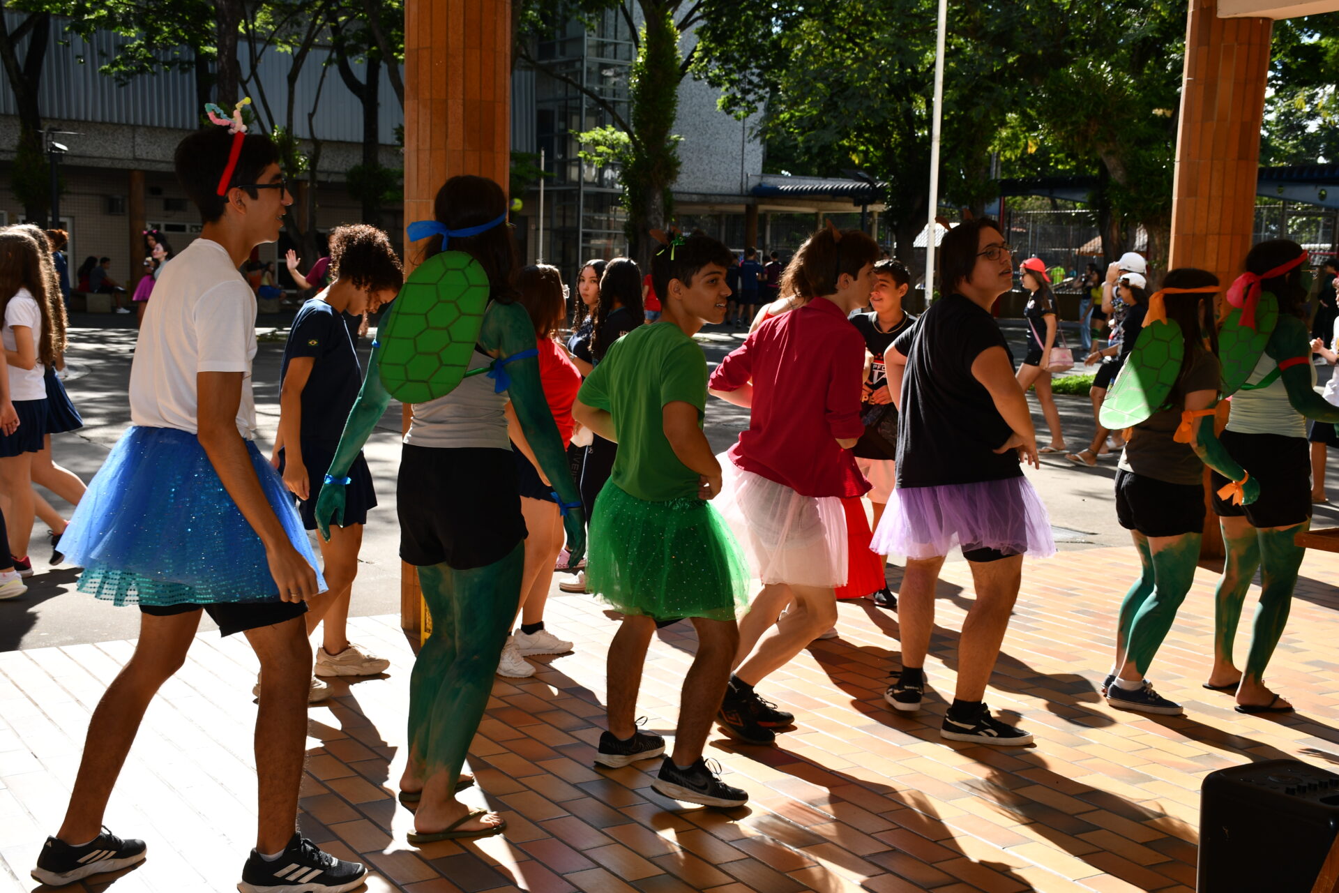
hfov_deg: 43.6
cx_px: 670
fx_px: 1674
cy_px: 446
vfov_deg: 29.9
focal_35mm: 45
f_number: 7.1
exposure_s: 1/250
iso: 100
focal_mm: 30
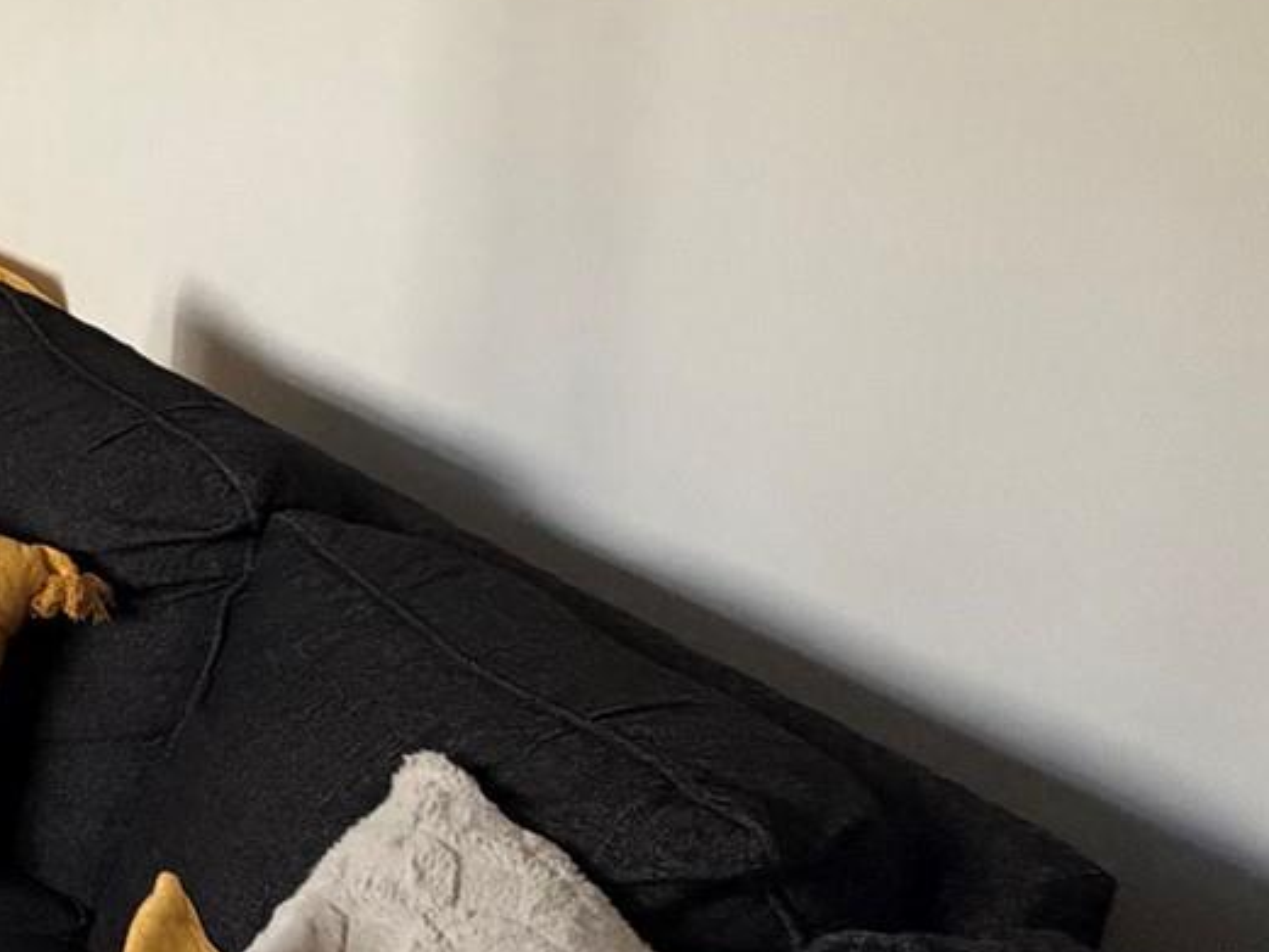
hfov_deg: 23.0
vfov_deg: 25.8
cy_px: 119
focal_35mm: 55
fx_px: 2017
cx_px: -906
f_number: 2.2
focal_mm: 2.22
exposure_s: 1/60
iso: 500
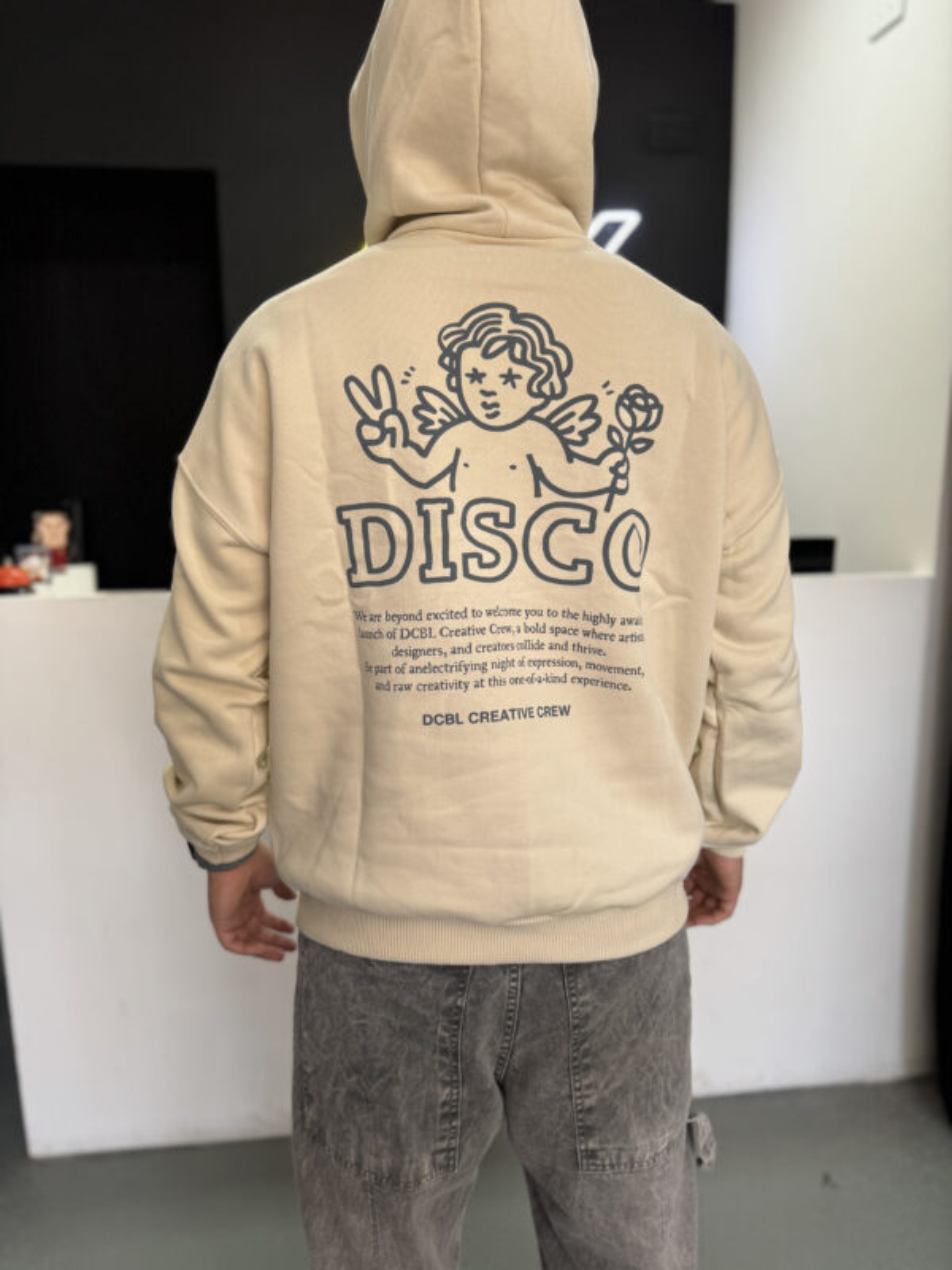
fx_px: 880
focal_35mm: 24
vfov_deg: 71.6
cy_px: 635
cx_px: 476
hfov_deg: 56.8
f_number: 1.78
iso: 100
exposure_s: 1/121
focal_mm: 6.76
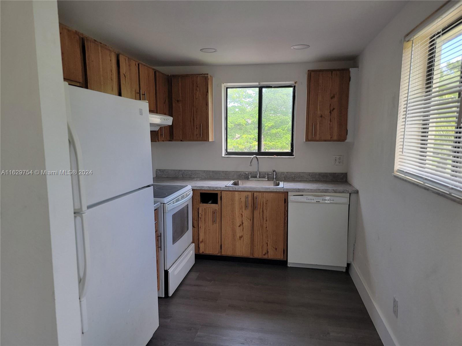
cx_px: 231
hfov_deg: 71.6
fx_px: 320
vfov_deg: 56.8
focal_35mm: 24
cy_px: 173
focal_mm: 6.7
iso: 100
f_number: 1.8
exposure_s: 1/120
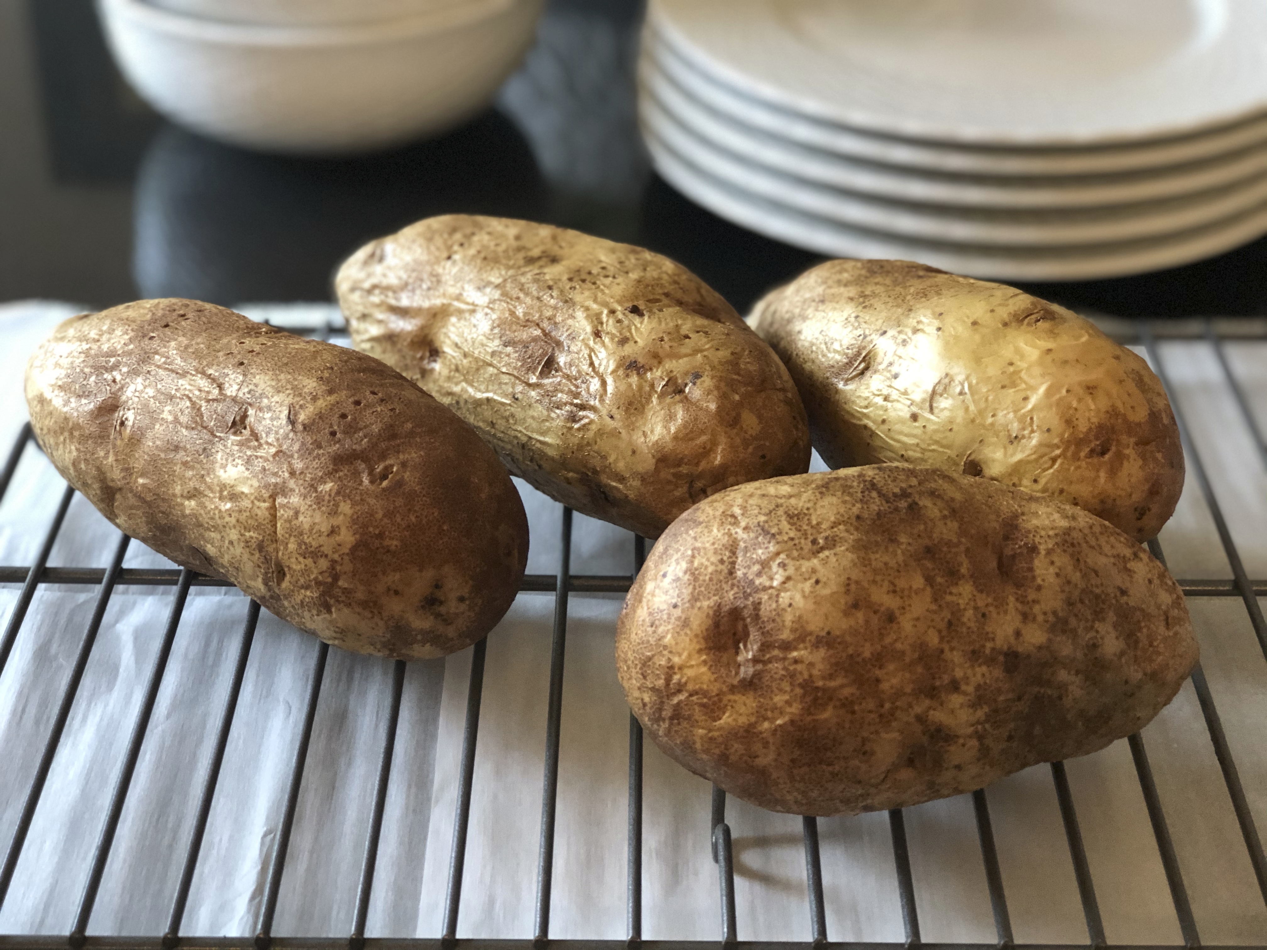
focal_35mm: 57
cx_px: 634
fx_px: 2086
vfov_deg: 25.7
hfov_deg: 33.8
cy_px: 475
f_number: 2.8
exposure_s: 1/30
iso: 250
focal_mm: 6.6
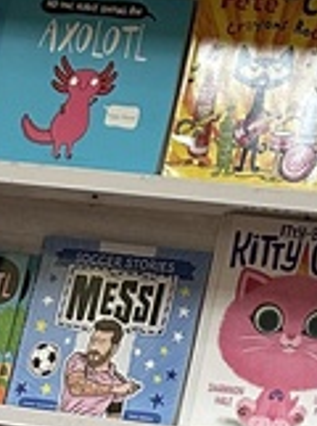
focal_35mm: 153
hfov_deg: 8.6
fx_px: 1876
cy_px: 161
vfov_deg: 12.9
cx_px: 806
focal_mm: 6.86
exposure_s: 1/60
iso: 250
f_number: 1.78
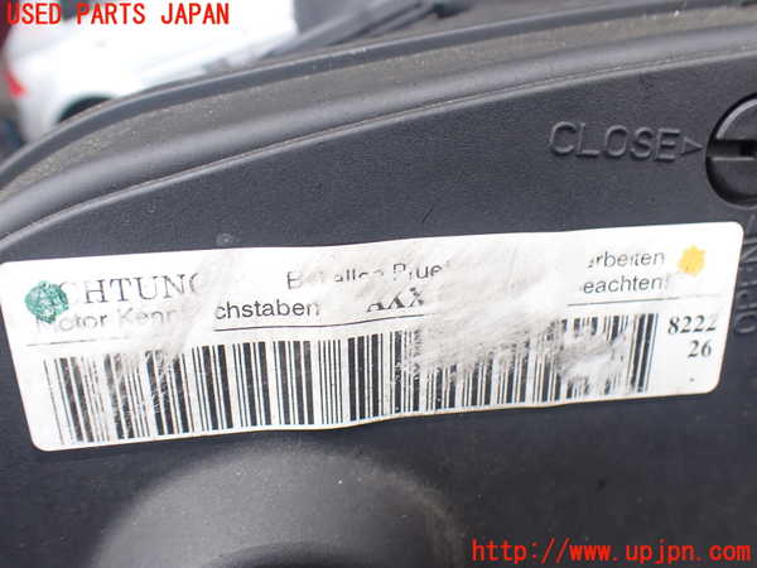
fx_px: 656
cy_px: 284
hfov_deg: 60.0
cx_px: 378
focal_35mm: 30
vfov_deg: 46.8
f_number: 3.2
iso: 100
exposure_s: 1/160
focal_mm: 5.4
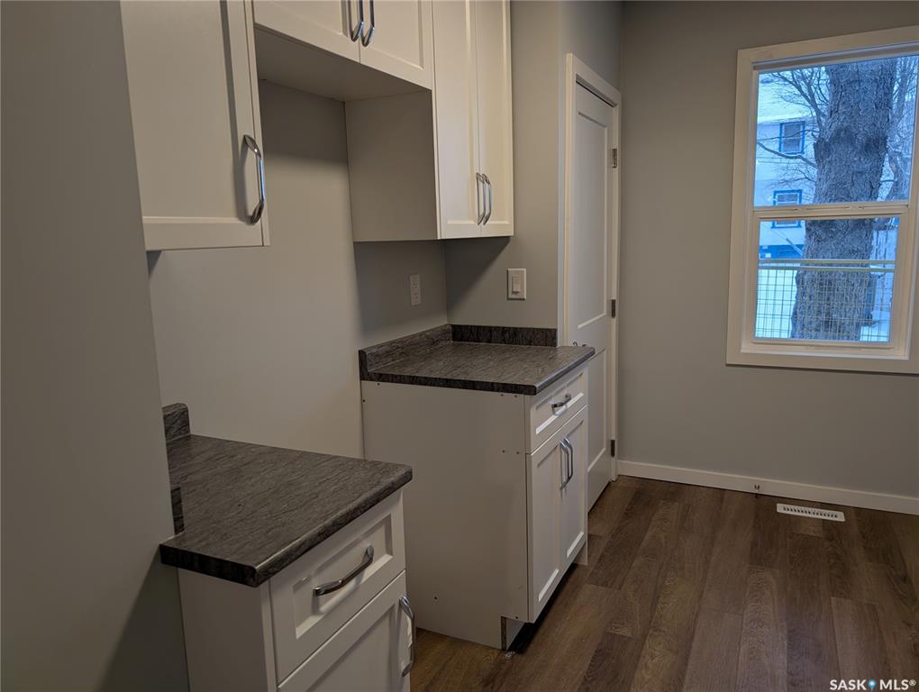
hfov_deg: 71.5
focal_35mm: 24
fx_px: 638
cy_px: 346
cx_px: 460
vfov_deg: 56.9
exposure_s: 1/30
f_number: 1.68
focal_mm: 6.9
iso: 23
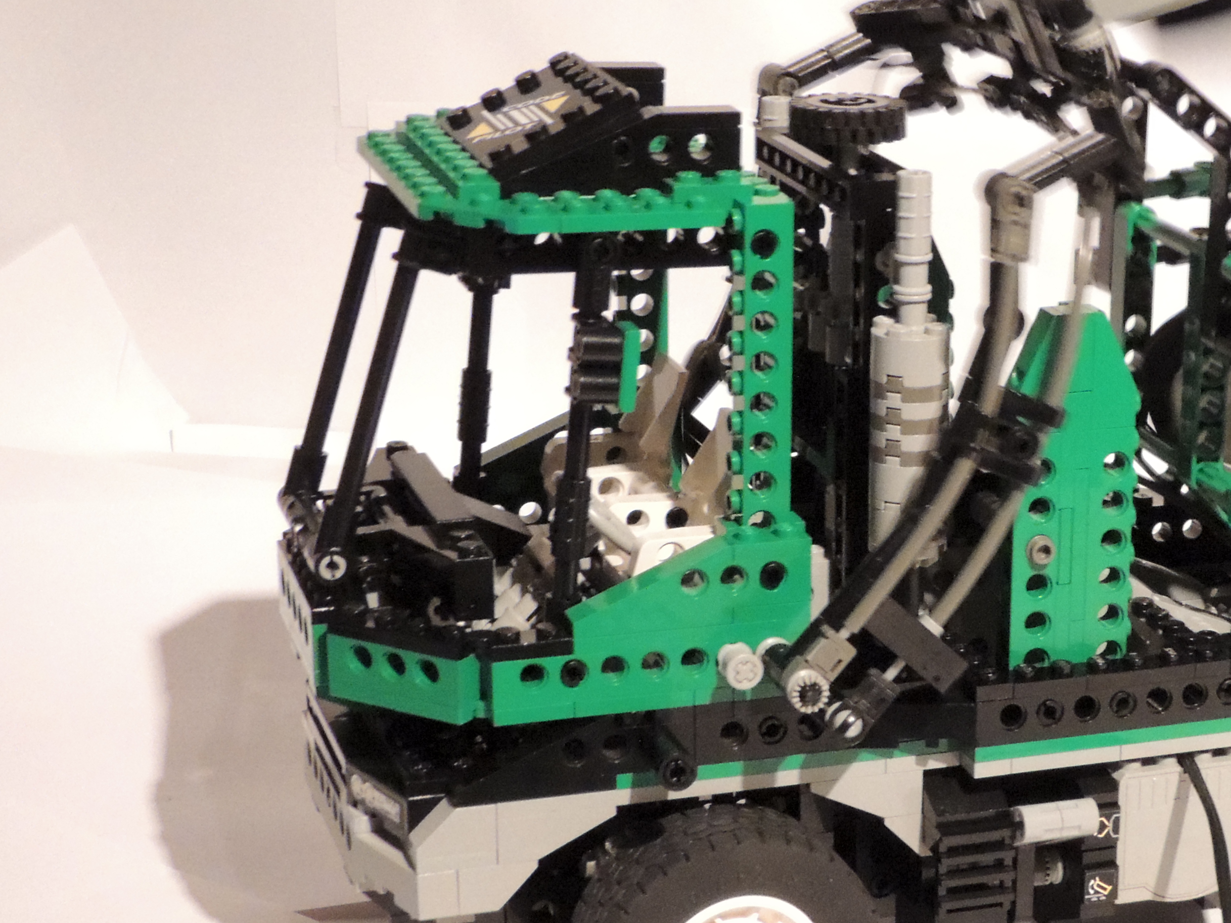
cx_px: 886
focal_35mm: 87
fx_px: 3094
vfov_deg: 17.0
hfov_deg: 22.3
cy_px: 549
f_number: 3.5
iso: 1600
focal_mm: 8.3
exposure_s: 1/30
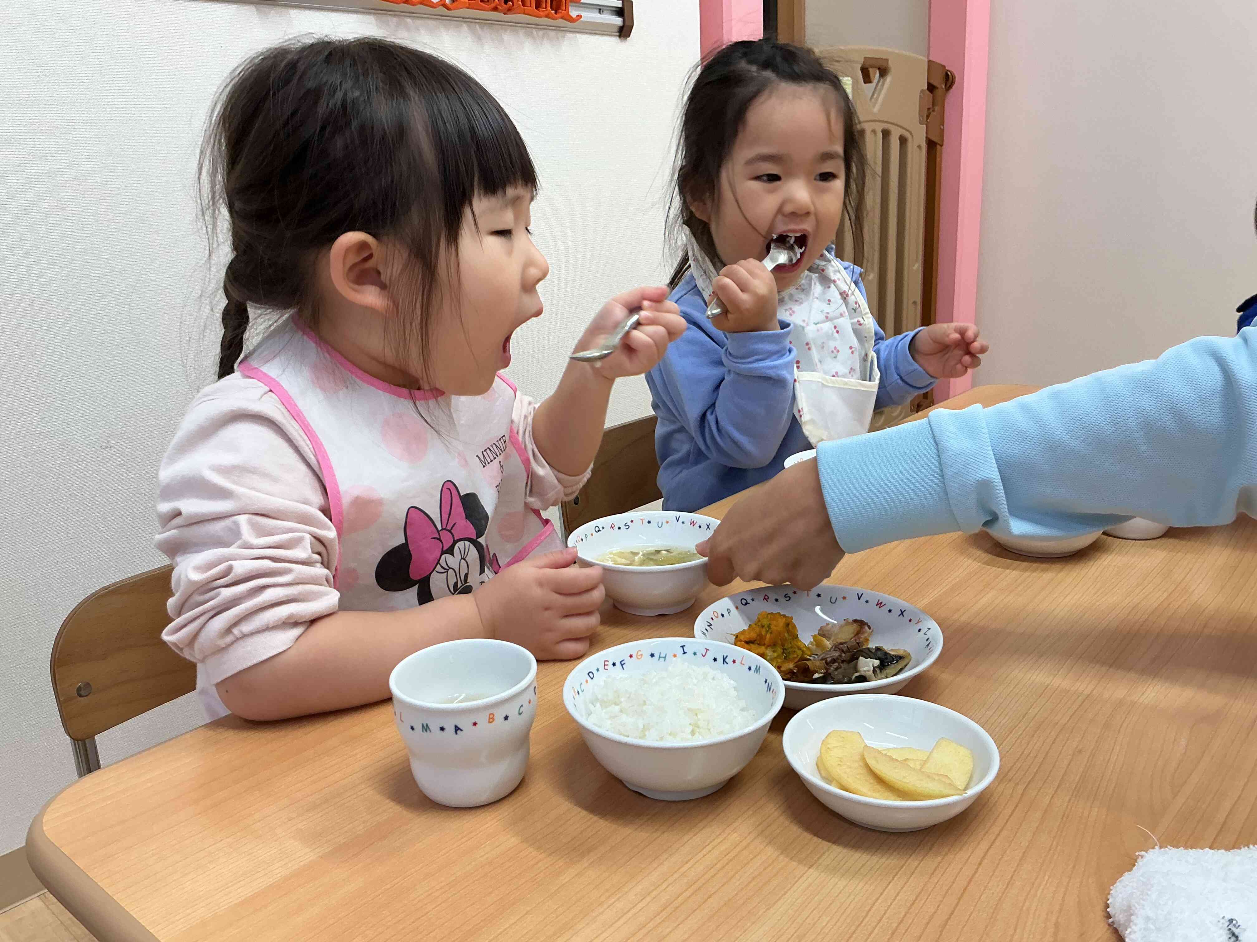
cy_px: 471
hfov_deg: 61.7
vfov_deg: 48.2
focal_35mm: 29
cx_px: 628
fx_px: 1053
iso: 40
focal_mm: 3
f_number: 1.8
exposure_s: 1/60
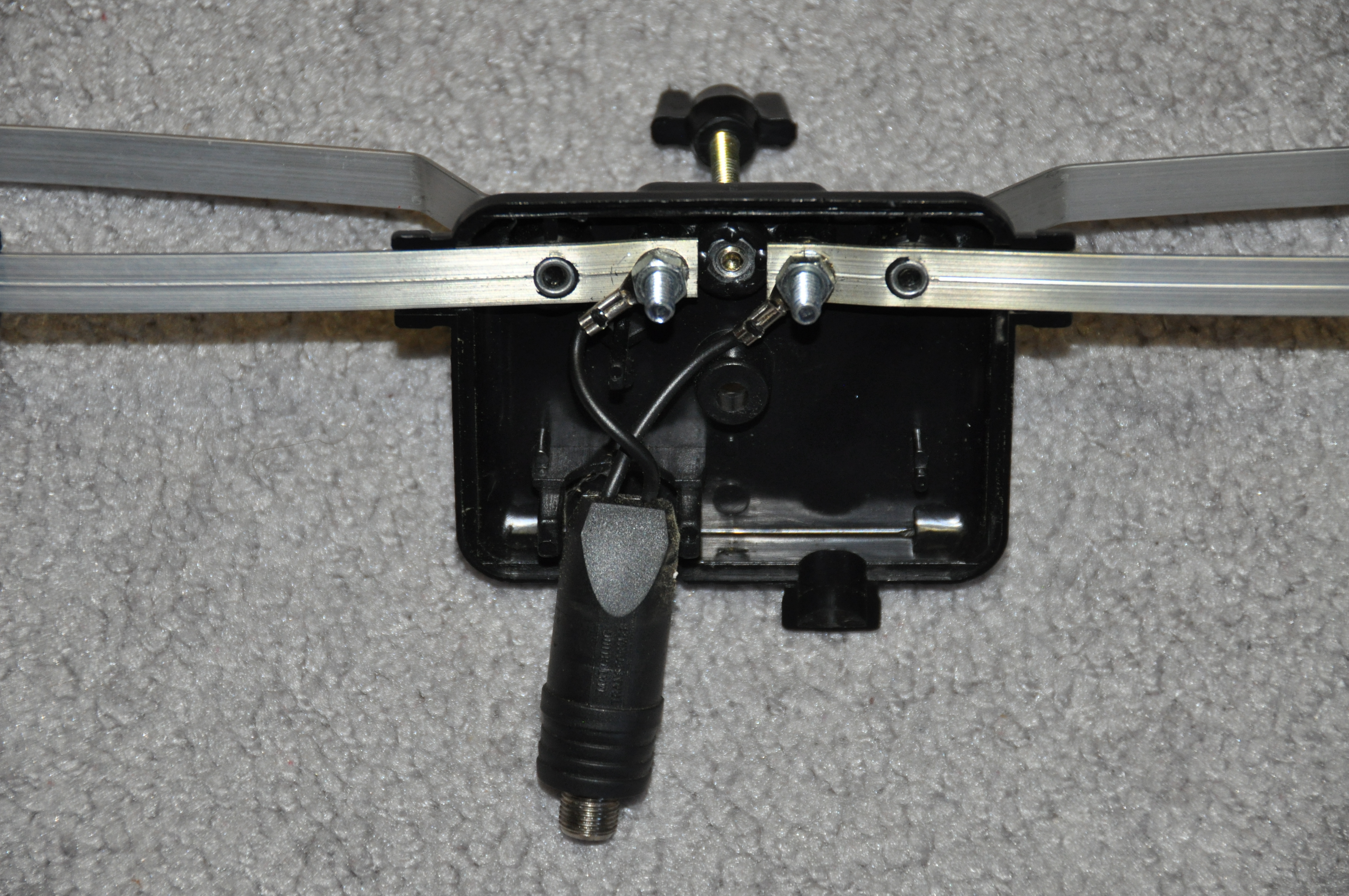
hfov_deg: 15.2
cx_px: 674
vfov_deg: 10.1
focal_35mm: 135
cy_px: 448
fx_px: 5053
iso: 800
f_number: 5.3
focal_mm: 90
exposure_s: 1/60
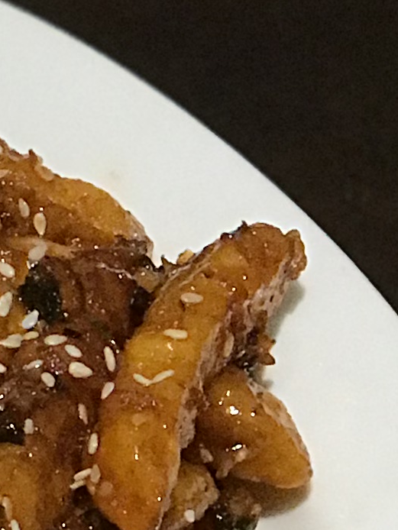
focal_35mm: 331
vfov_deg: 6.0
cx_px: -363
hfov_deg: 4.4
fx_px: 5071
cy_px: 257
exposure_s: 1/50
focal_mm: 6.6
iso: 200
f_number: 2.8
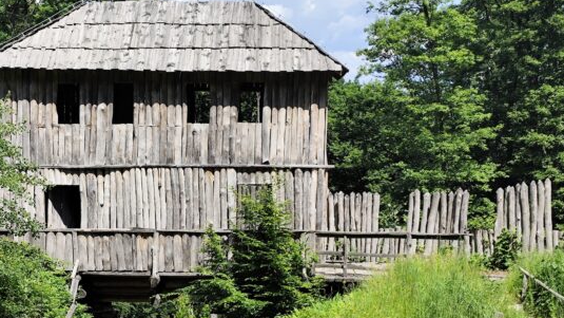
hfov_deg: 29.1
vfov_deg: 16.7
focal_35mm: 72
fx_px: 1077
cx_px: 167
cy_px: 241
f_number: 1.65
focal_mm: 6.19
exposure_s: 1/926
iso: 50
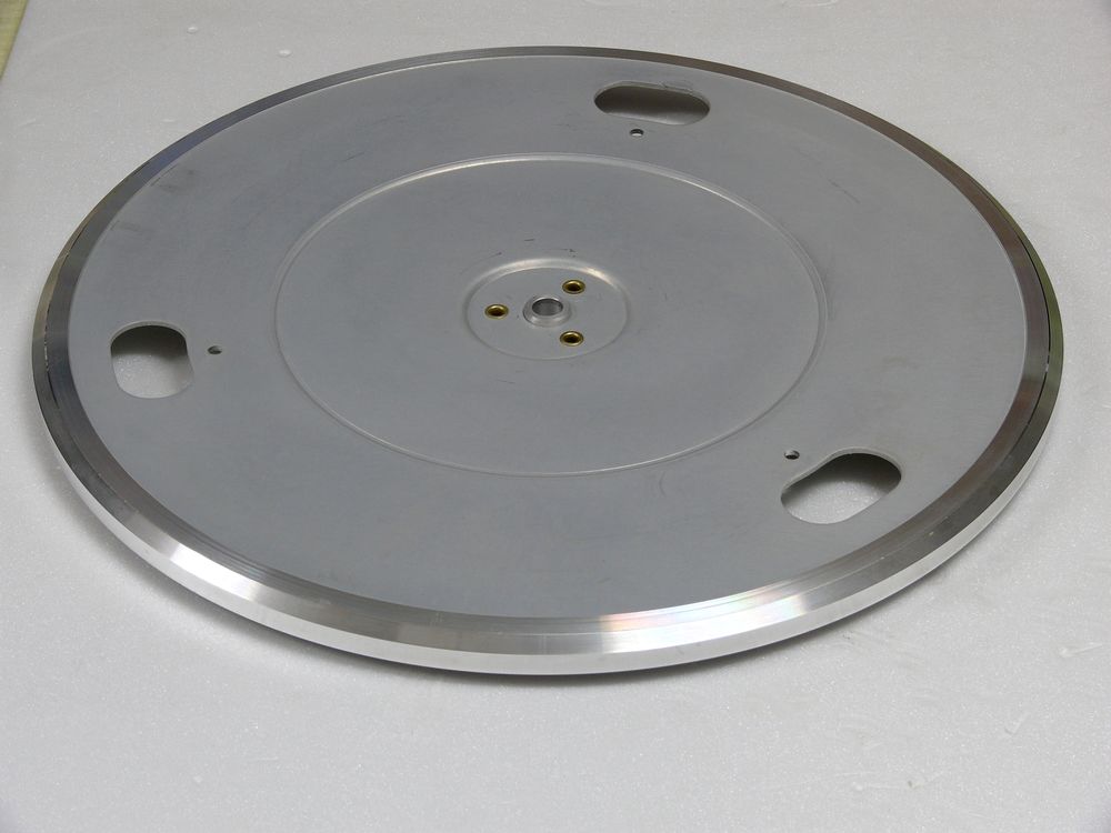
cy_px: 416
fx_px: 3049
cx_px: 556
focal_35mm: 95
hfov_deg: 20.7
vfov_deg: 15.6
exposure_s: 1/2.5
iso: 100
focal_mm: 20.1
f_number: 7.1
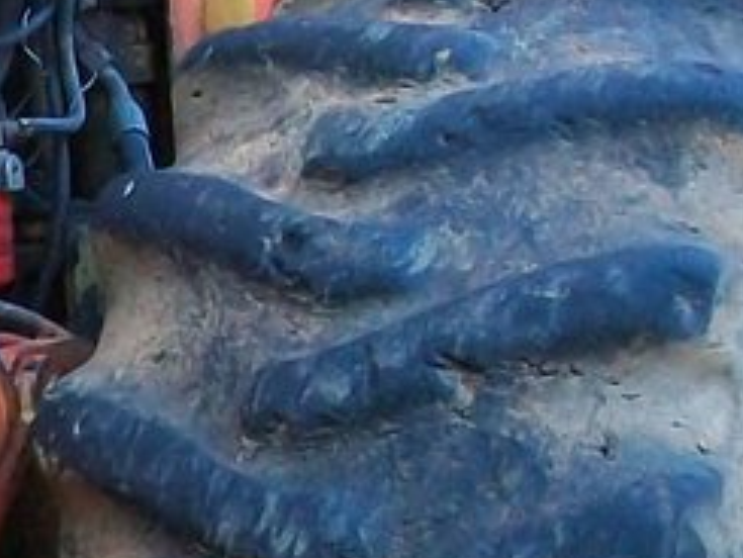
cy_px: 384
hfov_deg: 9.1
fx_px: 4510
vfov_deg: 7.1
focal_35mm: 210
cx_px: -481
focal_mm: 5.7
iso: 117
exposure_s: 1/60
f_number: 2.8
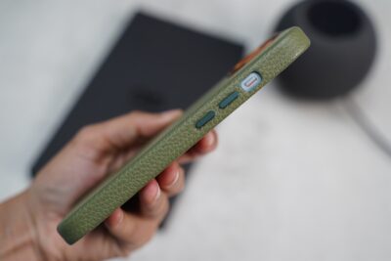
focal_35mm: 56
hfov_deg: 35.6
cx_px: 196
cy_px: 130
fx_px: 608
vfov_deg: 24.2
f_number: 4
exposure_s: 1/60
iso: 800
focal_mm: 56
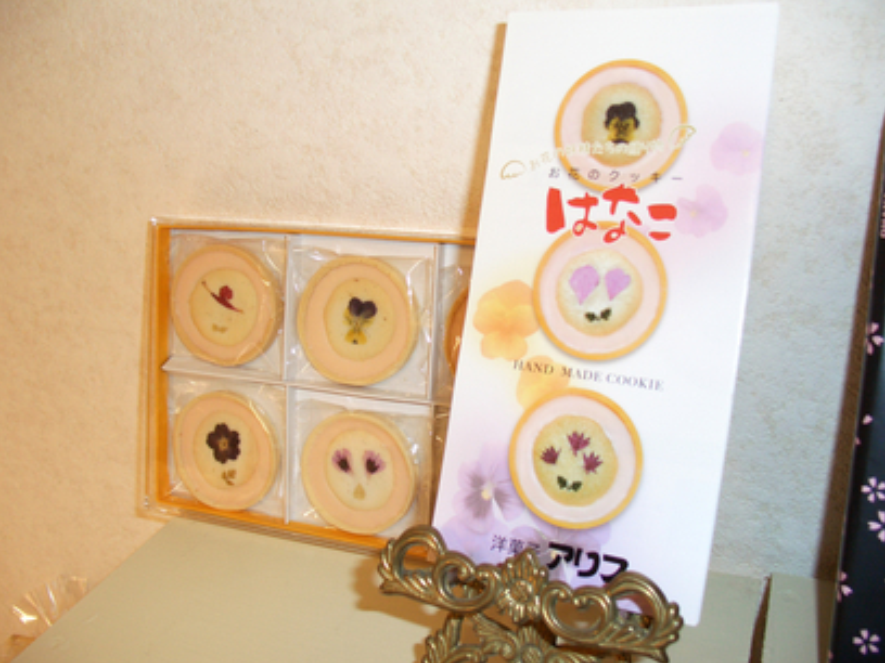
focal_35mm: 34
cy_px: 335
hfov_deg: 54.0
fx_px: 869
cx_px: 432
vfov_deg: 41.8
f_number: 2.8
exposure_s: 1/80
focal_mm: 7.1
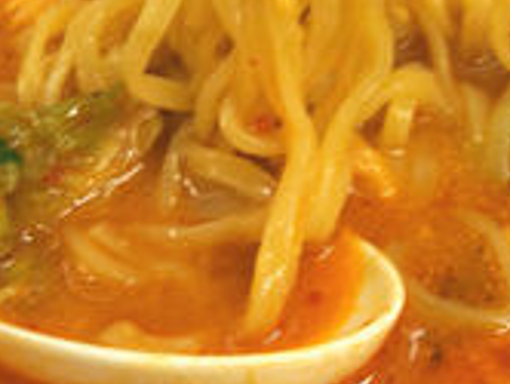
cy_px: -55
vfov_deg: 21.3
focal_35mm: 65
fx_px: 959
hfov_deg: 29.5
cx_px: 359
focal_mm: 4.2
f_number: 1.9
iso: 80
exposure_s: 1/60
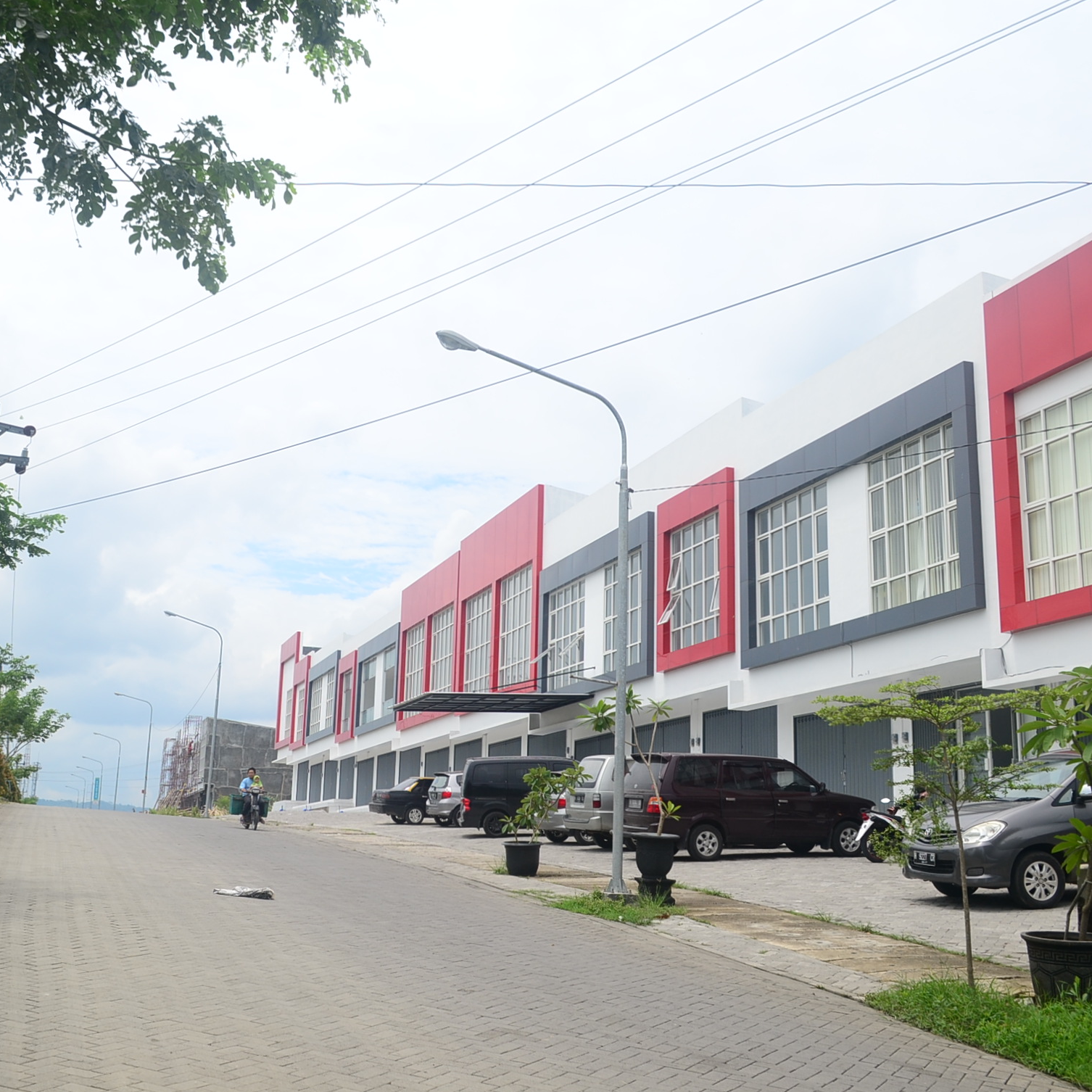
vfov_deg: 42.8
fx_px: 1392
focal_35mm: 39
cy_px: 539
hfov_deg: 42.5
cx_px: 415
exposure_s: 1/320
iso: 100
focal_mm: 20
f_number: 8
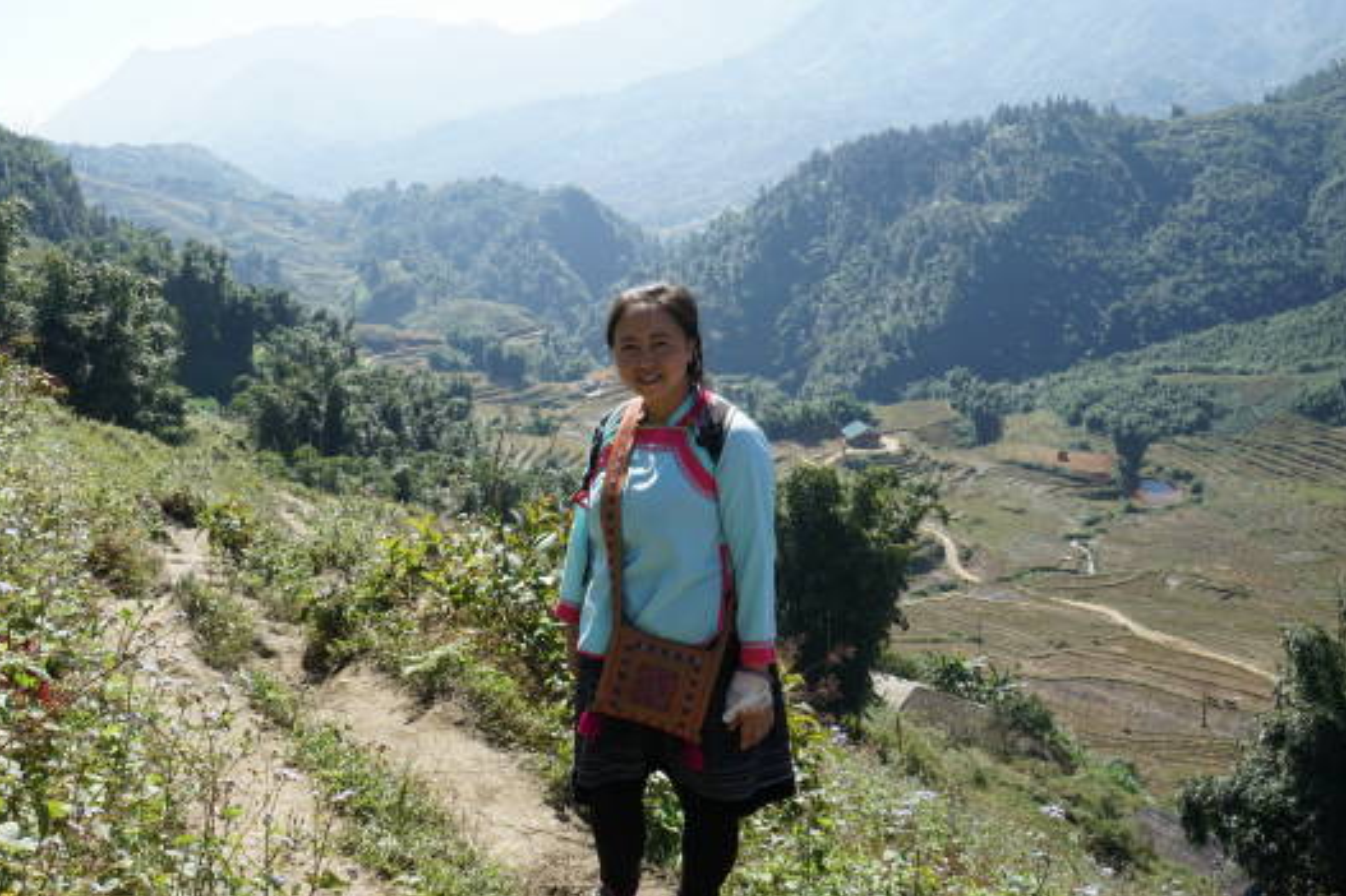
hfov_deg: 55.6
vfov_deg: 38.7
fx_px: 1271
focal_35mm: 34
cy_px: 357
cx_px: 580
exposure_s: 1/60
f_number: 22
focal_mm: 28
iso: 400
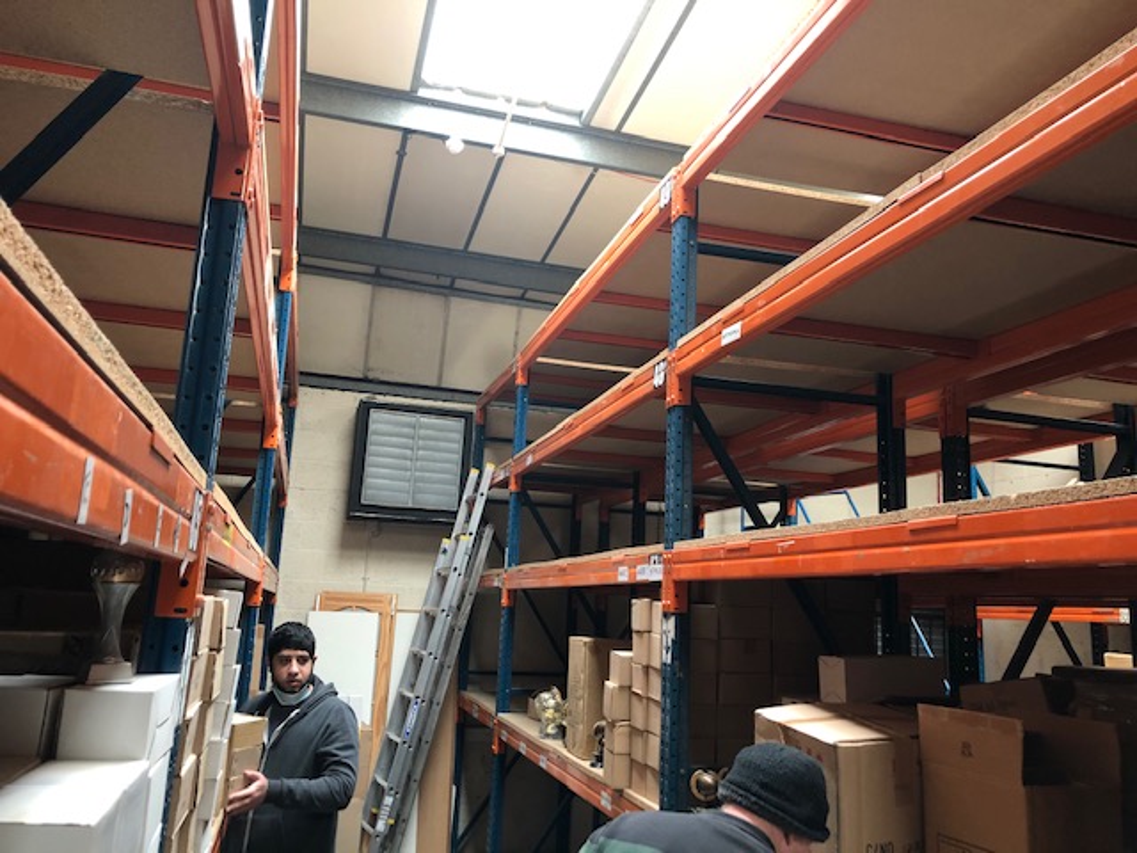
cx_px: 568
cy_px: 426
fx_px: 920
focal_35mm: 28
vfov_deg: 49.7
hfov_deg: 63.4
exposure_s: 1/15
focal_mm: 3.99
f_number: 1.8
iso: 50
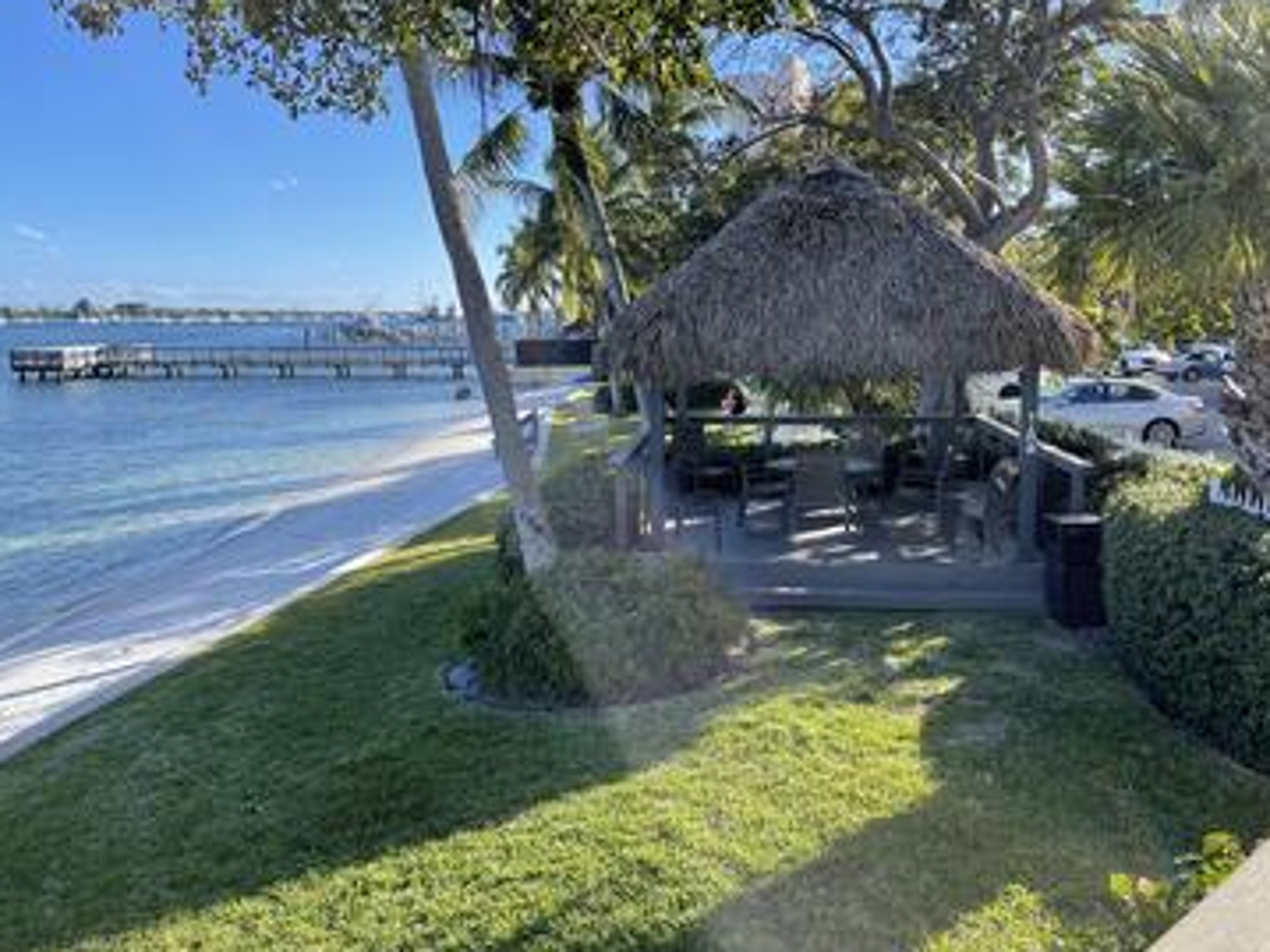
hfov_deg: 61.7
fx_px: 1064
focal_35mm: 29
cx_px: 637
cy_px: 442
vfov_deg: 48.2
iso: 32
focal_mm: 5.1
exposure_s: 1/1618
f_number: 1.6
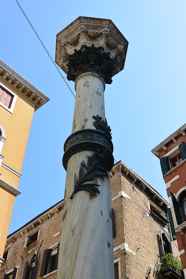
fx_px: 364
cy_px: 140
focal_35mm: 47
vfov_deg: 41.9
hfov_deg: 28.6
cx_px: 93
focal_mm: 17.5
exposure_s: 1/800
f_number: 5
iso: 160
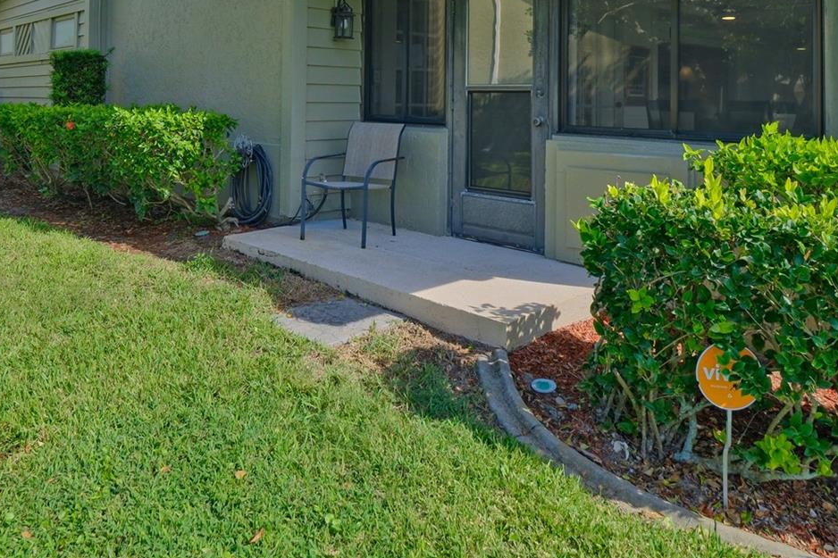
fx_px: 675
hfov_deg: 63.7
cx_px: 406
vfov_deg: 42.2
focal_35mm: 29
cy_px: 83
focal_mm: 11.4
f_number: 5.6
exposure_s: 1/1600
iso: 640
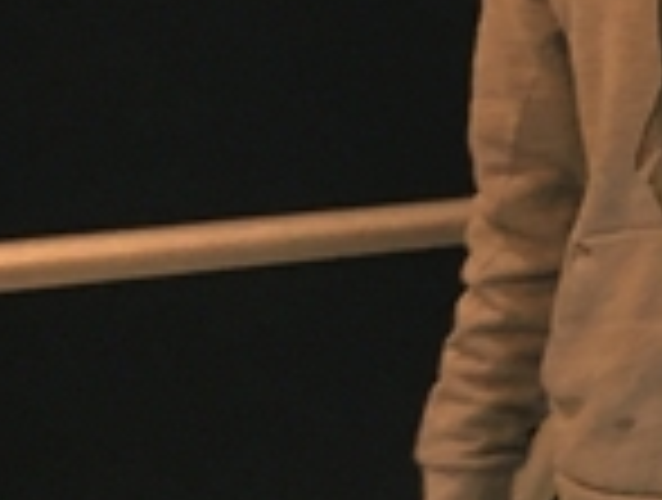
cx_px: 1324
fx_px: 2262
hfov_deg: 14.0
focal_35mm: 118
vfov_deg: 12.6
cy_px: 104
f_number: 2.2
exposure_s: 1/30
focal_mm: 4.15
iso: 100
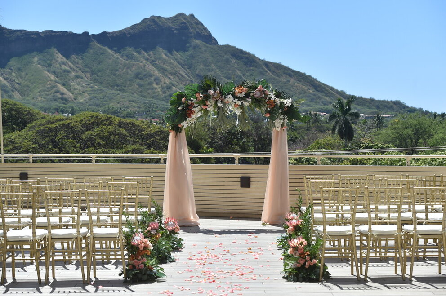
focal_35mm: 70
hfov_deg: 28.9
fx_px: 866
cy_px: 148
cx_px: 223
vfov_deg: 19.4
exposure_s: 1/500
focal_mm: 70
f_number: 5.6
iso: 100
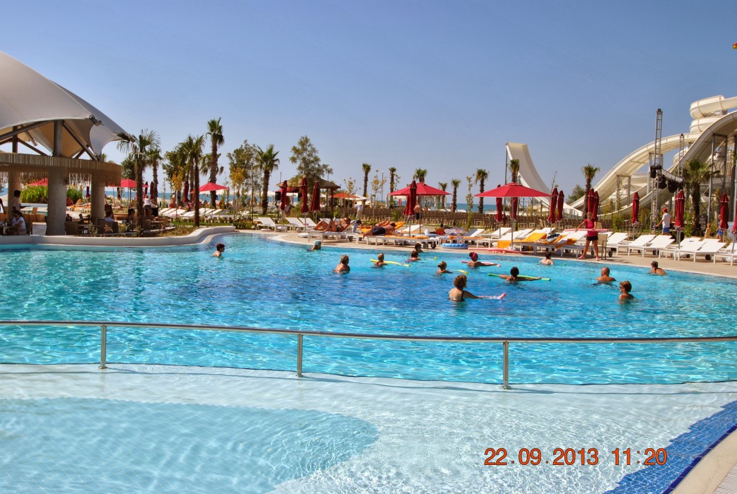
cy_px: 247
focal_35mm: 36
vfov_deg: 37.0
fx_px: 738
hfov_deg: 53.1
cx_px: 368
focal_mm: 24
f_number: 9
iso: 100
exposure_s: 1/320
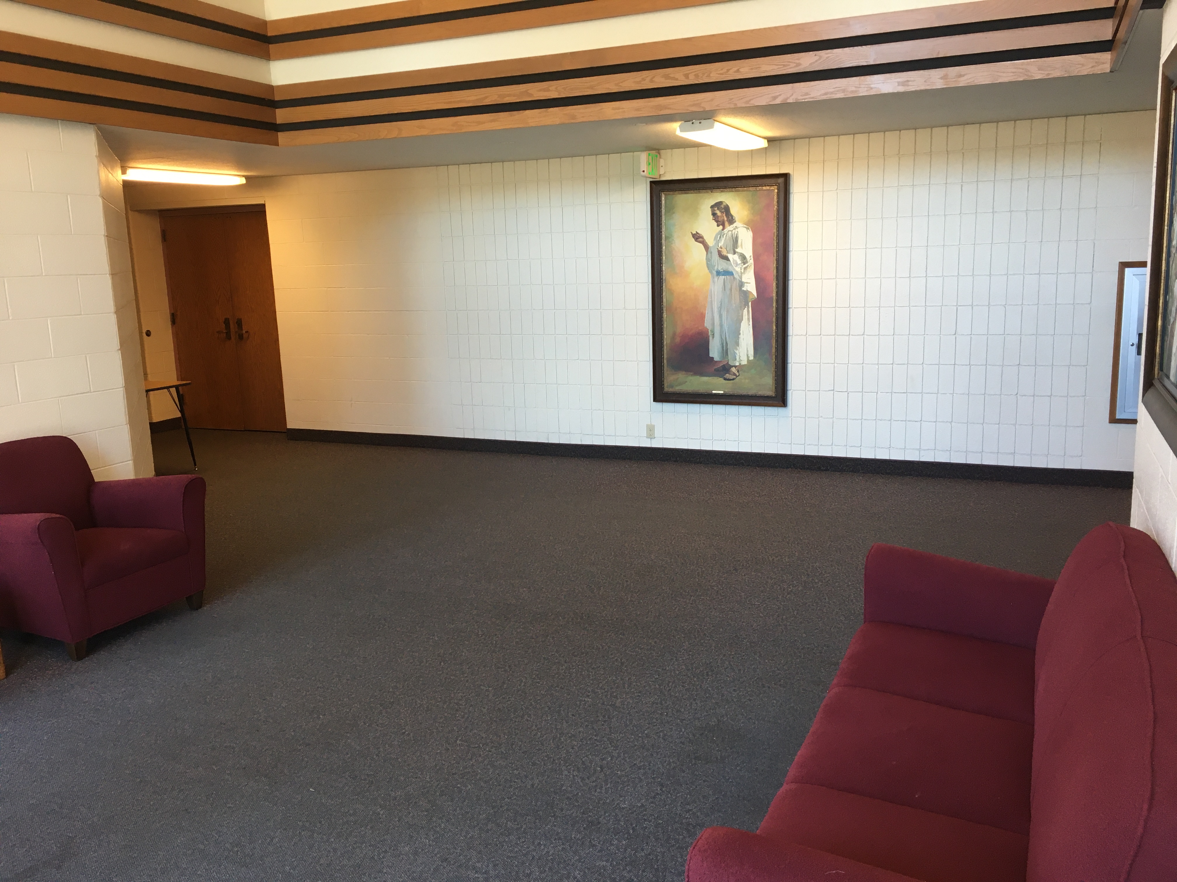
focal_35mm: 29
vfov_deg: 48.2
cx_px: 588
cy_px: 441
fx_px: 986
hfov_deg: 61.7
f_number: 2.2
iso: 50
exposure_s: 1/30
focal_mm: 4.15
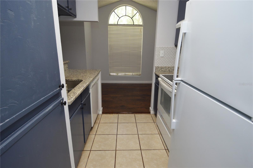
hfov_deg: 90.1
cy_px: 84
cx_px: 126
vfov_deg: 67.3
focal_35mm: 18
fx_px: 126
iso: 400
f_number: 4.5
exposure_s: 1/80
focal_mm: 12
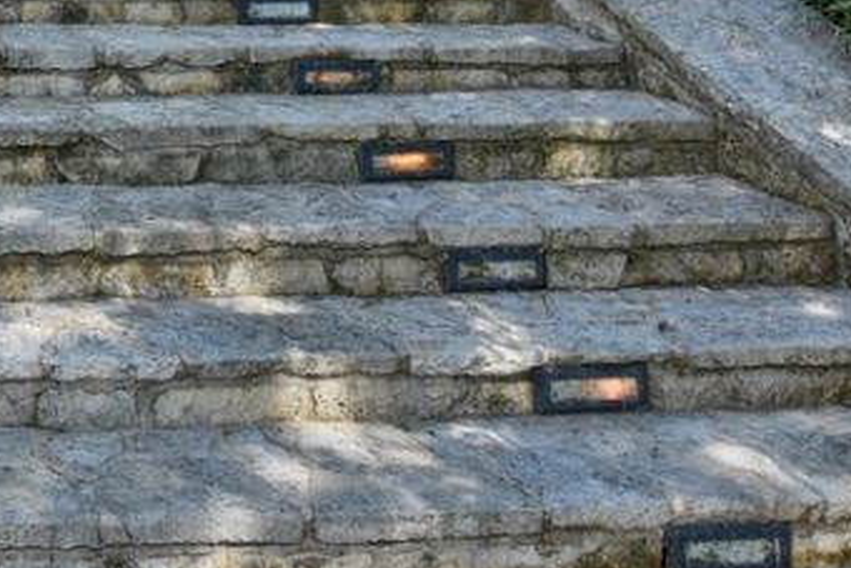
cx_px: -280
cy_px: -266
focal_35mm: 69
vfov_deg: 17.9
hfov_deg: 25.0
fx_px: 1626
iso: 100
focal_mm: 13
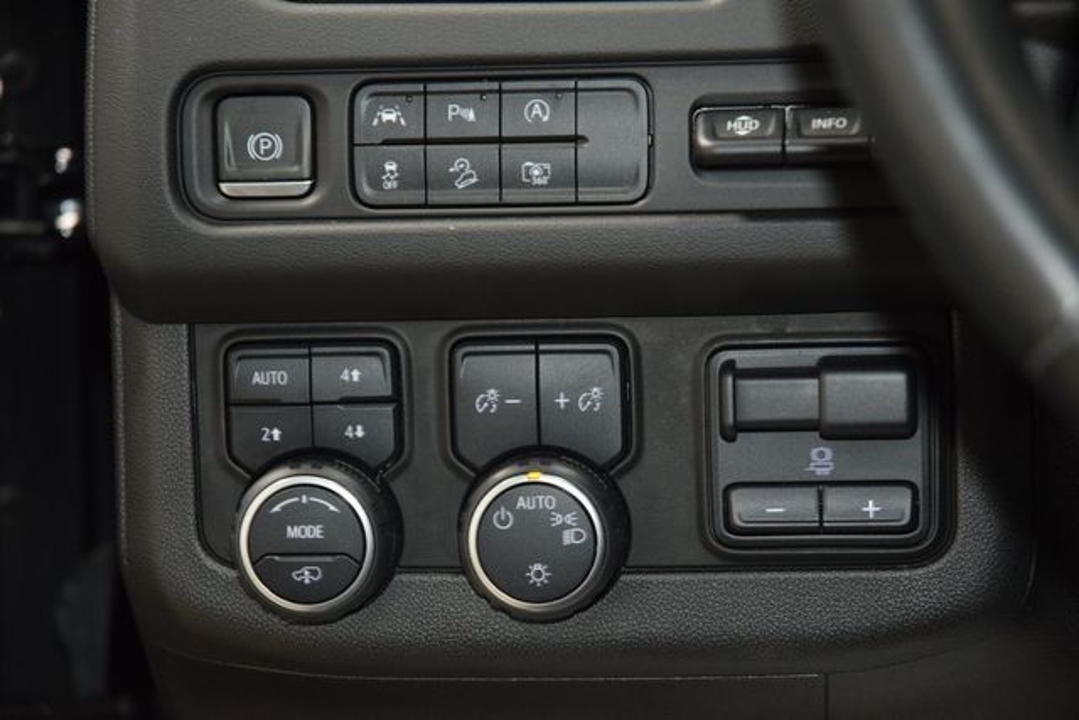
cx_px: 540
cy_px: 360
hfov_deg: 19.5
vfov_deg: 13.0
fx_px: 3148
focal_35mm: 105
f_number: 4.5
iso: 1800
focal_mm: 70
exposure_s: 1/30
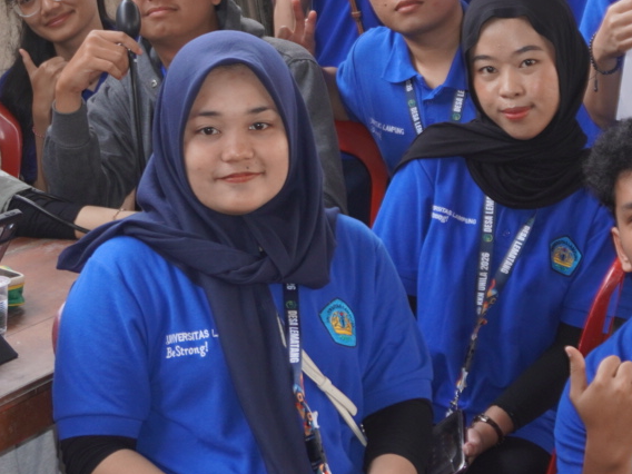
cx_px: 276
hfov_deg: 17.1
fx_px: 2100
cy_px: -51
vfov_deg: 12.6
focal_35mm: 115
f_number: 4.5
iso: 160
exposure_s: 1/160
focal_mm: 28
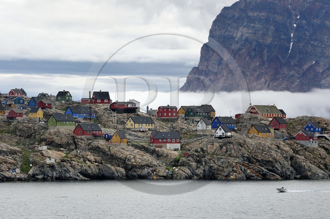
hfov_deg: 11.1
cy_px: 110
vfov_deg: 7.4
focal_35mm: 185
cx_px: 165
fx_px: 1694
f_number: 9
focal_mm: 185
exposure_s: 1/320
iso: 400
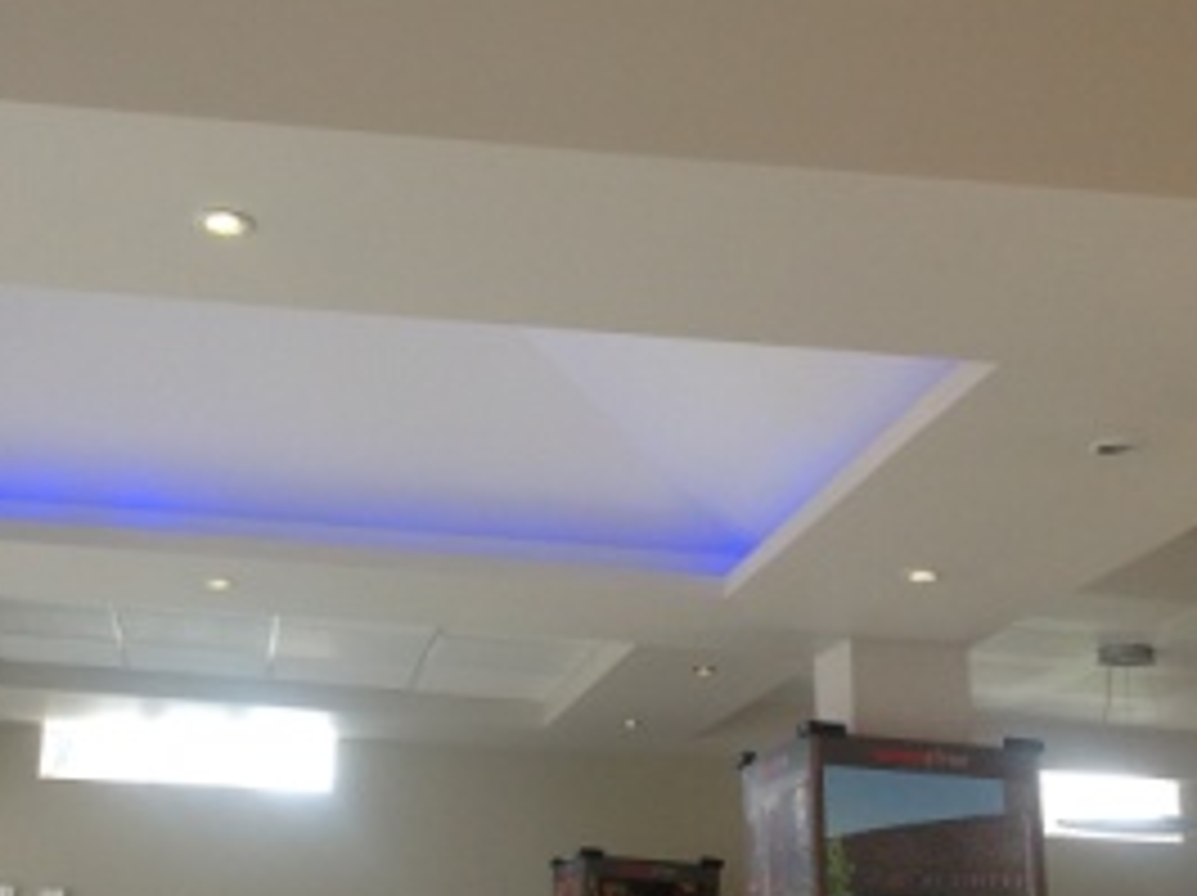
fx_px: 2038
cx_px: 328
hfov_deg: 32.2
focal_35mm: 59
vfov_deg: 24.7
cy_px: 308
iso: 125
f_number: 2.4
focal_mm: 4.28
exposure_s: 1/100
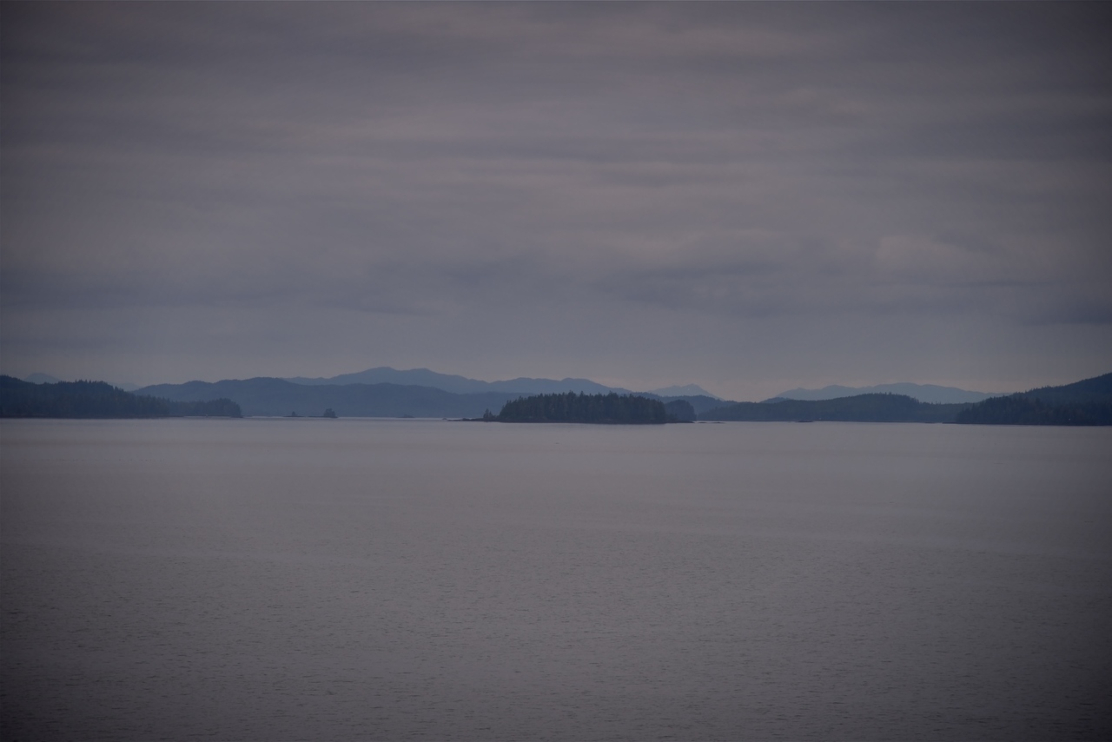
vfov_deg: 11.4
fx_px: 3707
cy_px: 371
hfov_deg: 17.1
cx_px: 556
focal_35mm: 120
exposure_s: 1/250
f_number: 4
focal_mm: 120
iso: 140
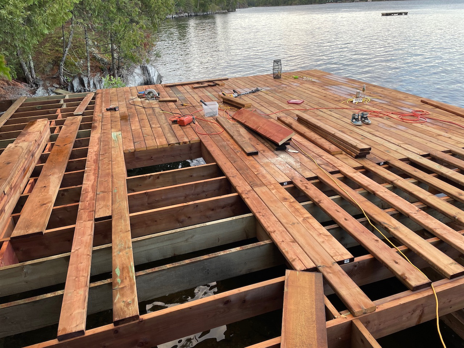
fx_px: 349
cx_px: 232
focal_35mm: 26
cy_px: 174
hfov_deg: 67.3
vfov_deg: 53.1
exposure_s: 1/121
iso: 40
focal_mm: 4.2
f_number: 1.6
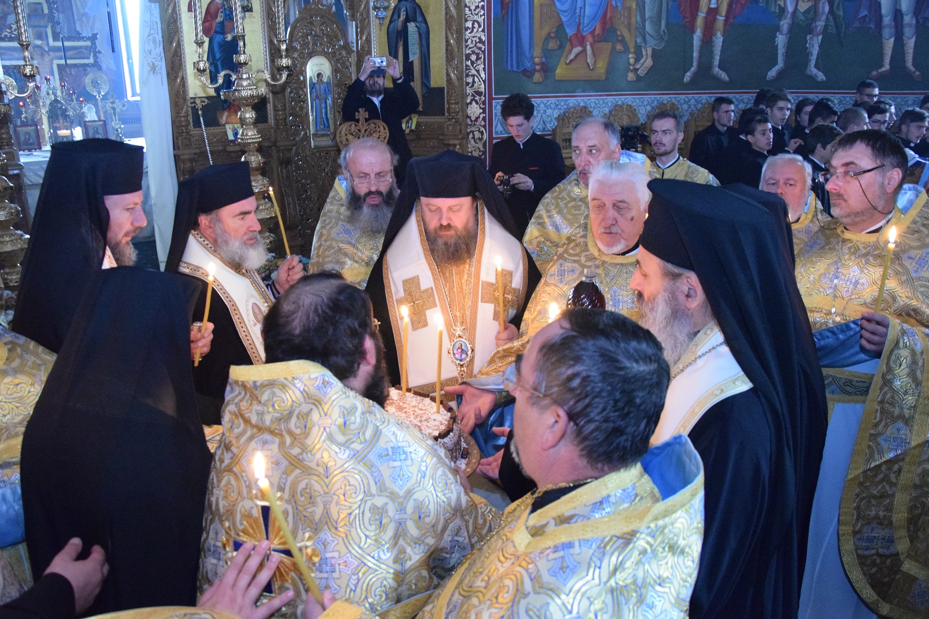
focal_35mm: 28
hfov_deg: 65.5
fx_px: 722
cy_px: 315
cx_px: 453
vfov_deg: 46.4
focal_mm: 18
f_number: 3.5
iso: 8000
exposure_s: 1/50
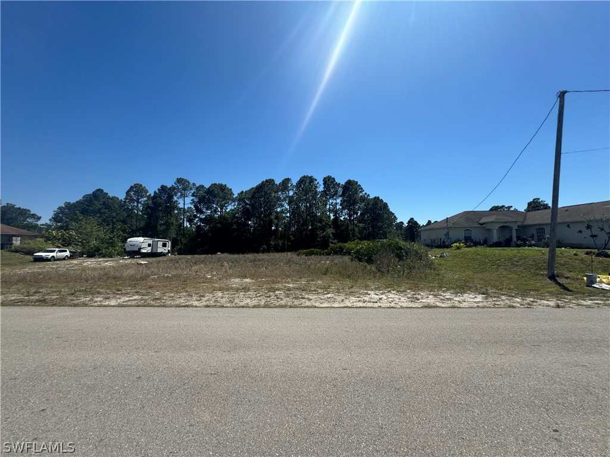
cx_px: 305
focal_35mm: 14
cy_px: 228
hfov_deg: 102.1
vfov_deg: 85.7
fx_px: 247
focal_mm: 2.22
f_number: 2.2
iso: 50
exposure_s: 1/2028
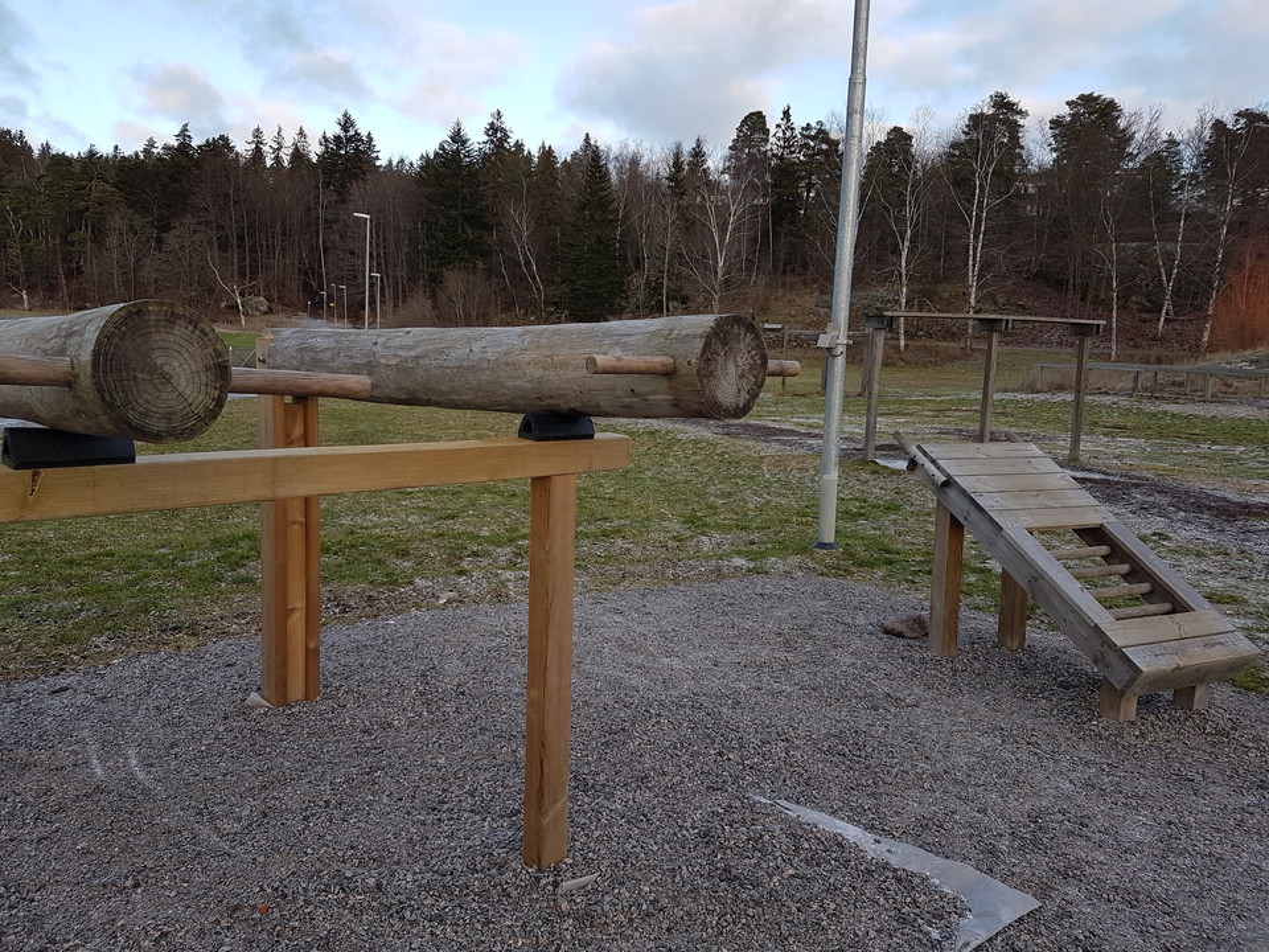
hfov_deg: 67.3
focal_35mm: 26
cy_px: 476
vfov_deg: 53.1
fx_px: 953
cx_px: 634
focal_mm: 4.2
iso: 40
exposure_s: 1/408
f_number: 1.7
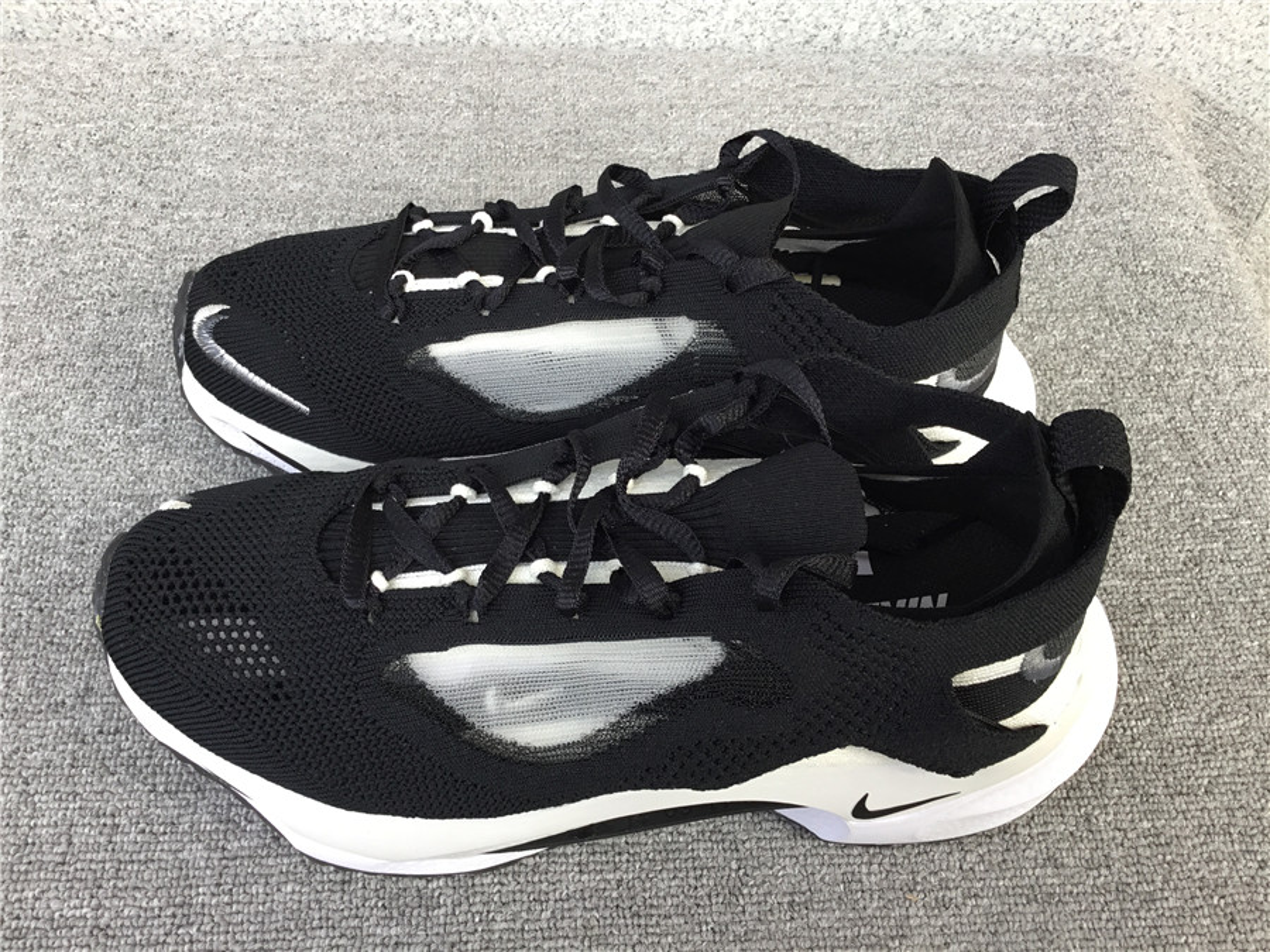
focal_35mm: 31
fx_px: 1137
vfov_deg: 45.4
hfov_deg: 58.4
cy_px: 476
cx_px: 635
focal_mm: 3.3
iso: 40
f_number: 2.4
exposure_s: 1/100
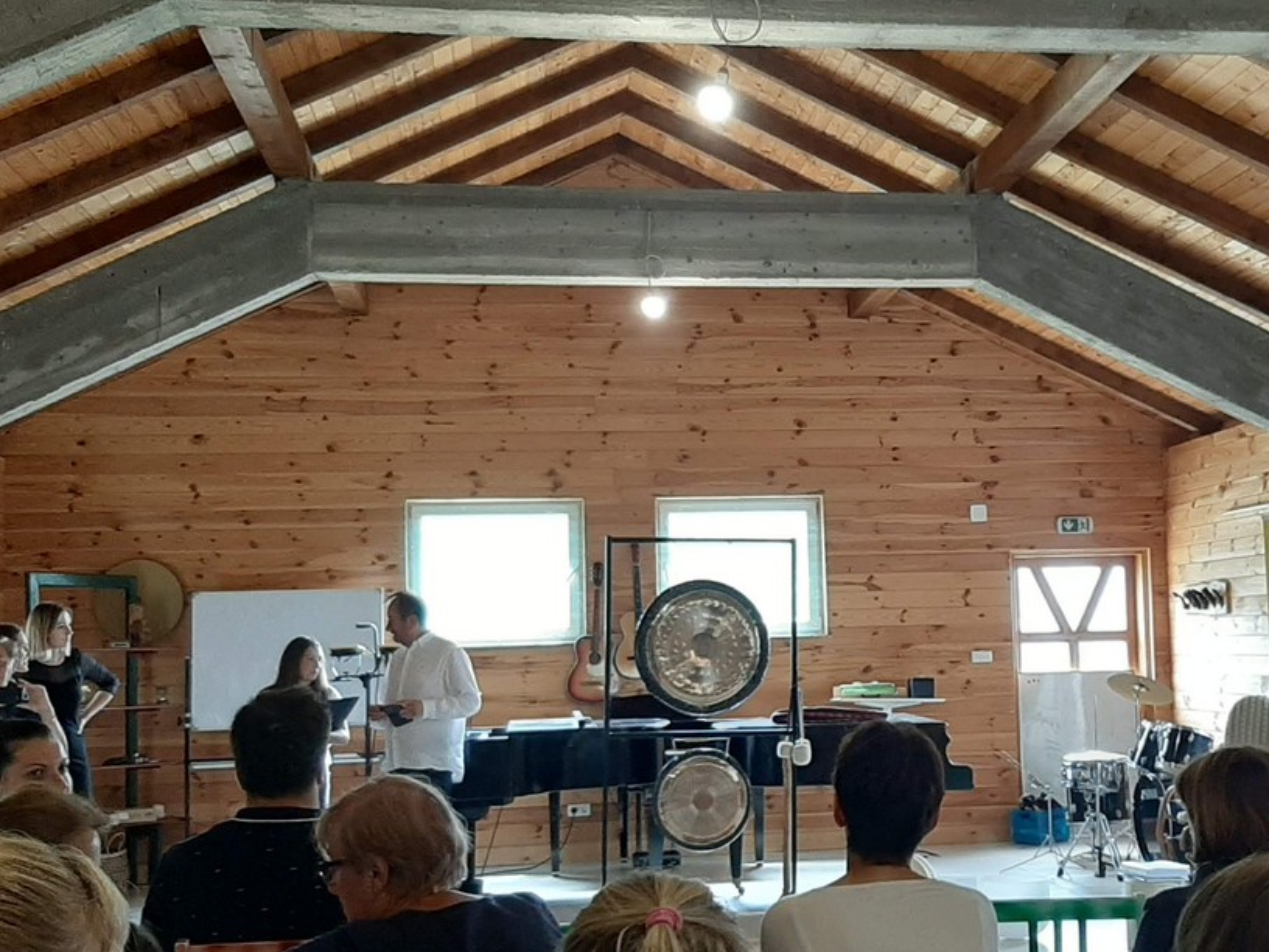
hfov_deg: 37.1
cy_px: 510
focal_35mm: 51
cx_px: 846
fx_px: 1870
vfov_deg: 28.6
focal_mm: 3.93
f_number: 1.7
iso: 160
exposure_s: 1/50
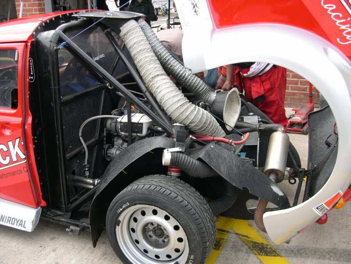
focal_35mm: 38
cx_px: 176
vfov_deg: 37.7
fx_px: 385
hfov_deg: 49.0
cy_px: 132
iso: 100
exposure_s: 1/185
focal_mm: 8
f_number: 2.8
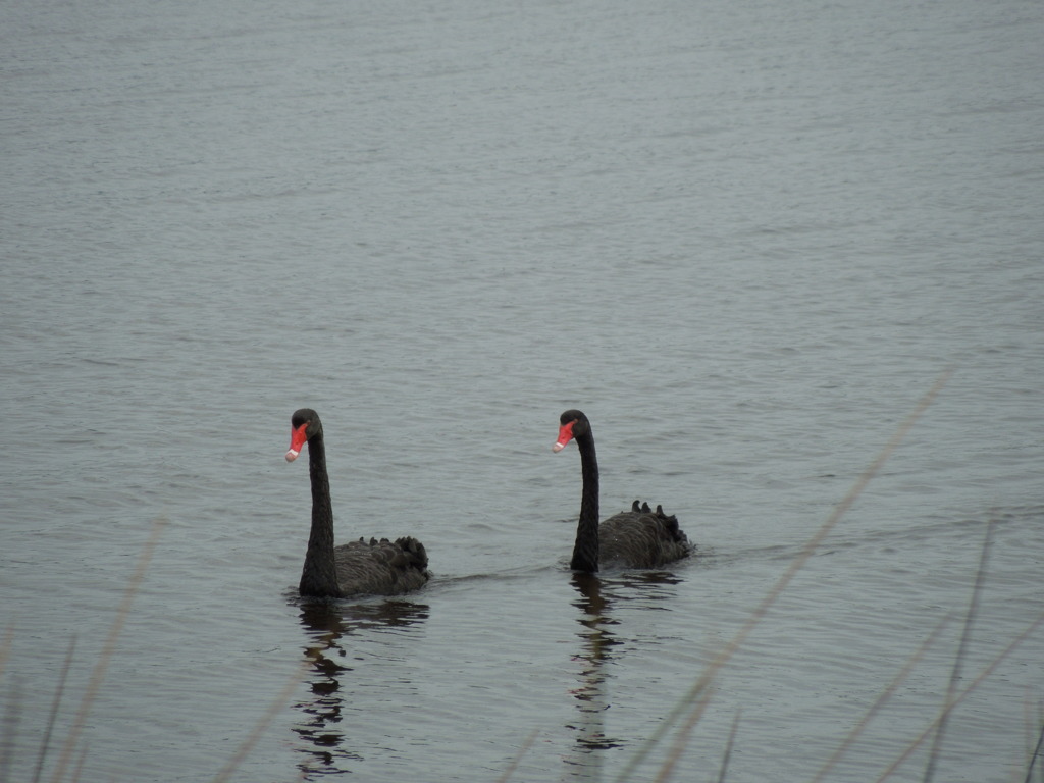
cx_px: 522
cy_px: 392
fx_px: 10556
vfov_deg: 4.2
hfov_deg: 5.7
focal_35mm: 350
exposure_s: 1/320
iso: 100
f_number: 5.9
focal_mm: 63
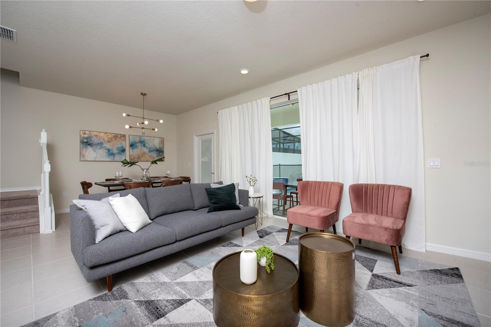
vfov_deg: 81.2
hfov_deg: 104.2
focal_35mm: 14
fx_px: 191
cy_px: 164
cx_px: 246
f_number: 10
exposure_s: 1/200
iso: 500
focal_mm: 14
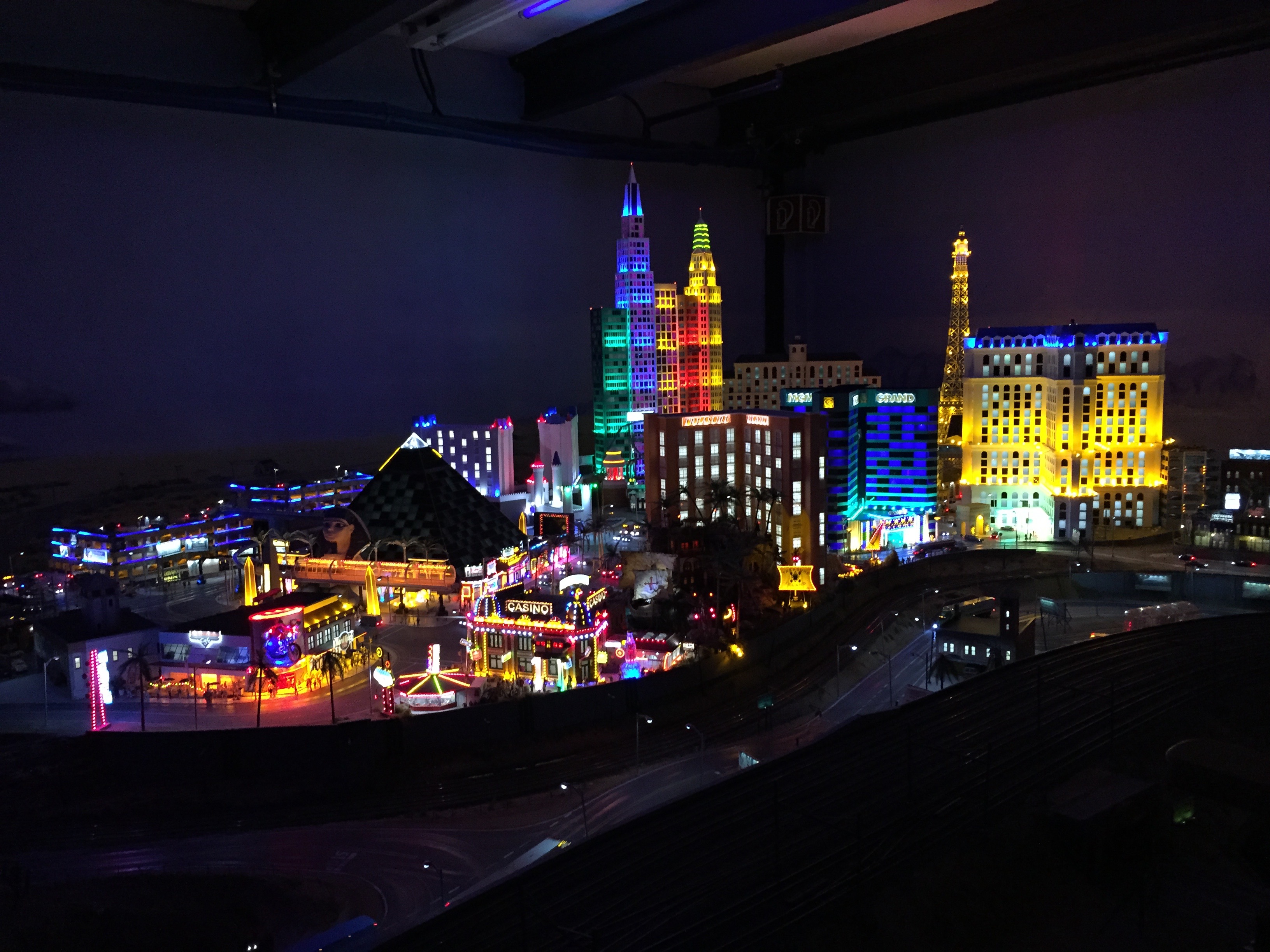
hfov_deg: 61.7
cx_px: 635
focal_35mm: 29
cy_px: 476
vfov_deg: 48.2
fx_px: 1064
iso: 250
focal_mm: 4.15
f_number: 2.2
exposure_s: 1/17
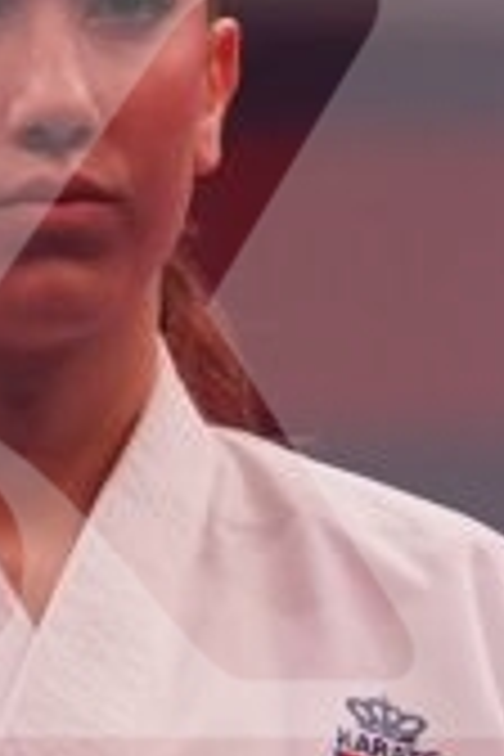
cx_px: 99
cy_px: 1922
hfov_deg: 1.0
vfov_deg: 1.5
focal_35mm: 1327
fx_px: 27865
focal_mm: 186
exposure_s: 1/500
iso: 800
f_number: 2.8
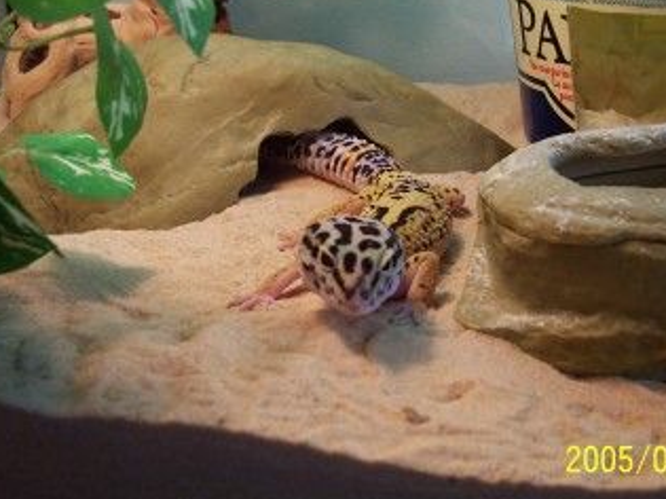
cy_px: 222
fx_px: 904
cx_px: 362
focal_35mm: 47
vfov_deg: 30.8
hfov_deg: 40.4
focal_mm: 5.6
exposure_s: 1/60
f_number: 2.8
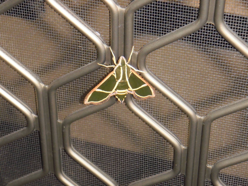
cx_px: 124
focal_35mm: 114
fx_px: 817
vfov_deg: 13.0
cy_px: 93
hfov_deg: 17.3
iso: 125
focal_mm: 20.1
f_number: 5
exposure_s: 1/100
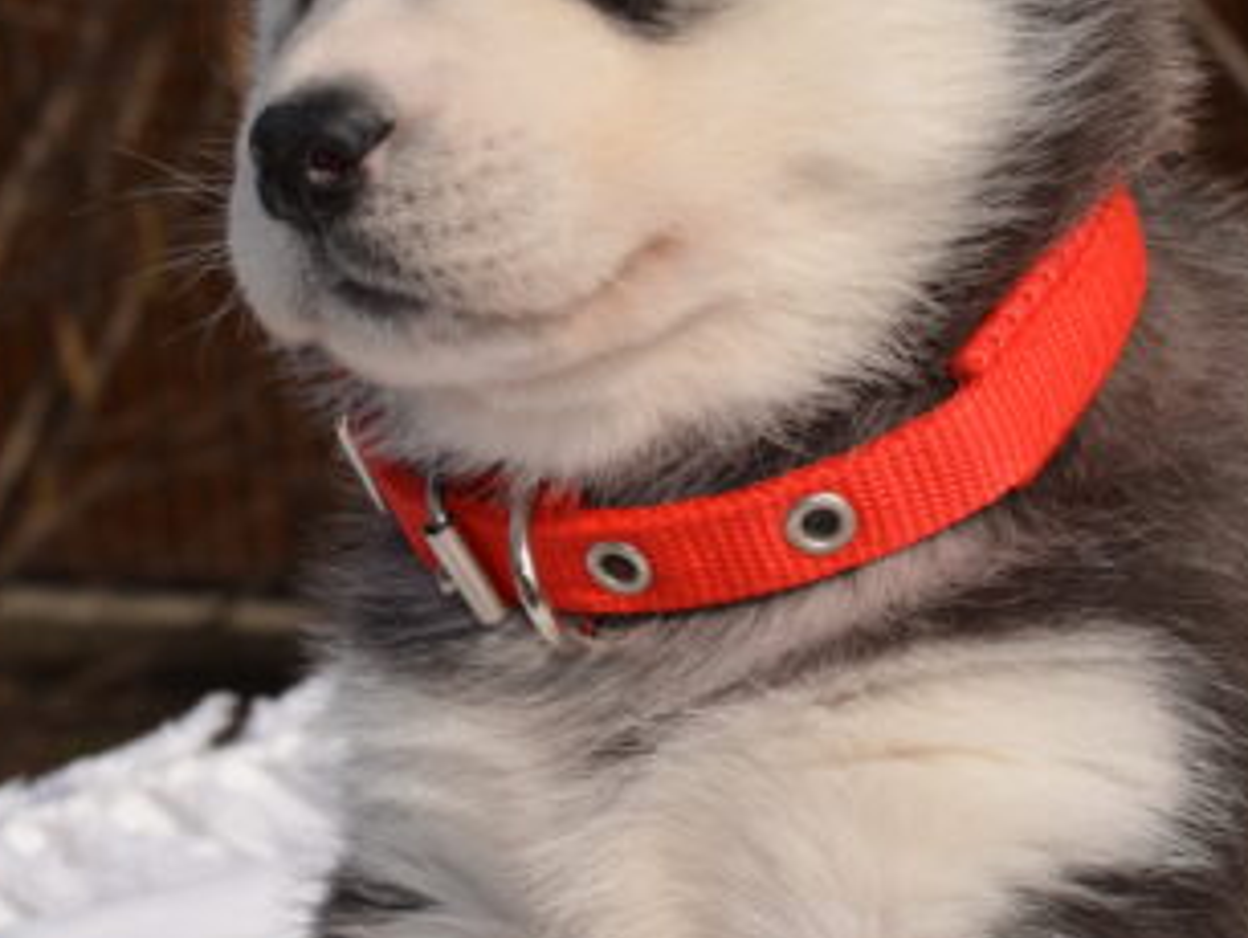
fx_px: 4580
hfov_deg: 15.5
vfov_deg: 11.7
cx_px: 575
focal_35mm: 127
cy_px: 308
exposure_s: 1/200
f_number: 11
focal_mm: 45
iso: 100
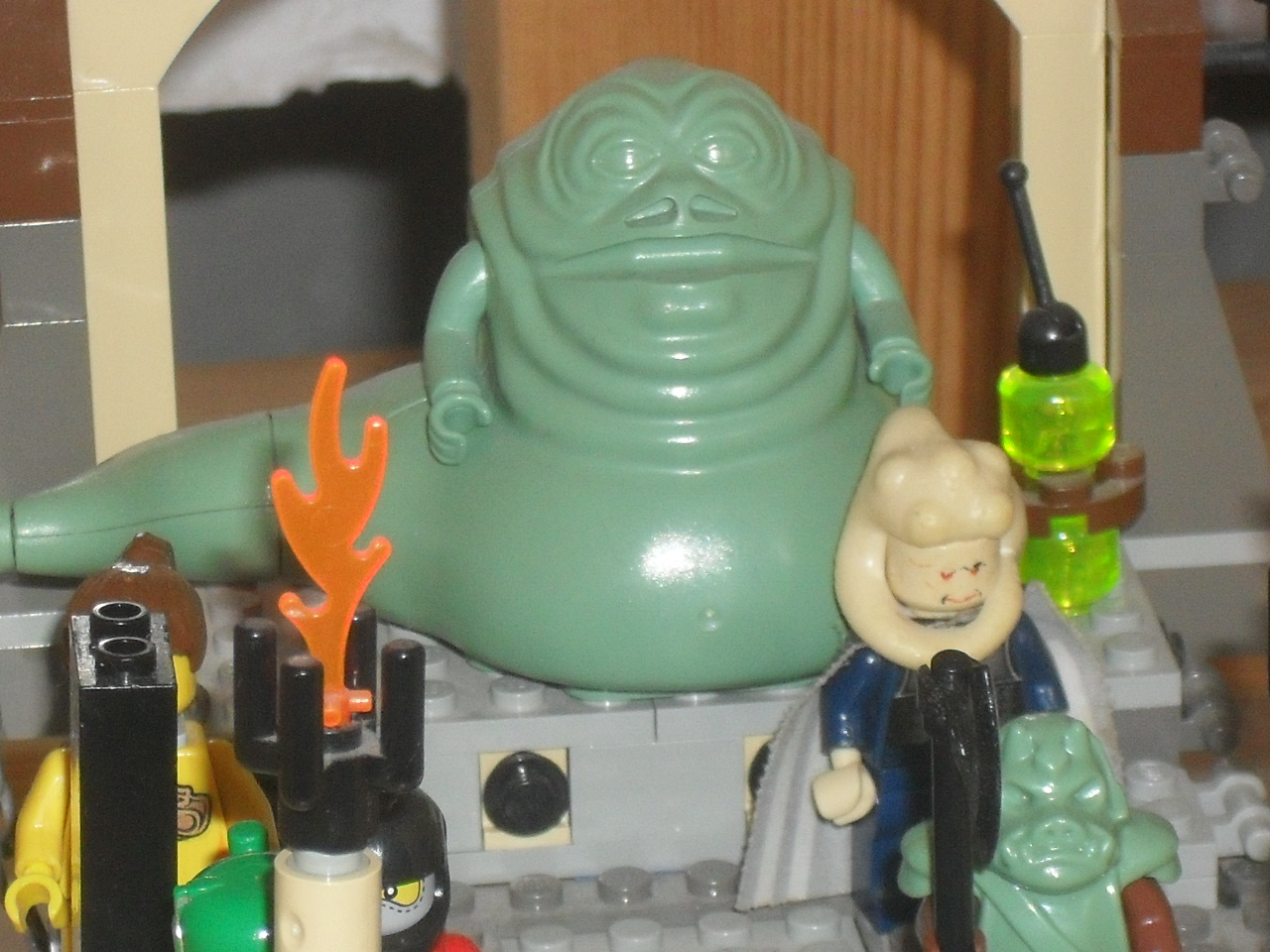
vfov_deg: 14.1
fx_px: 3852
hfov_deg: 18.7
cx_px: 635
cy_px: 476
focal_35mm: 105
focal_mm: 18.9
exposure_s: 1/60
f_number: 5.8
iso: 200
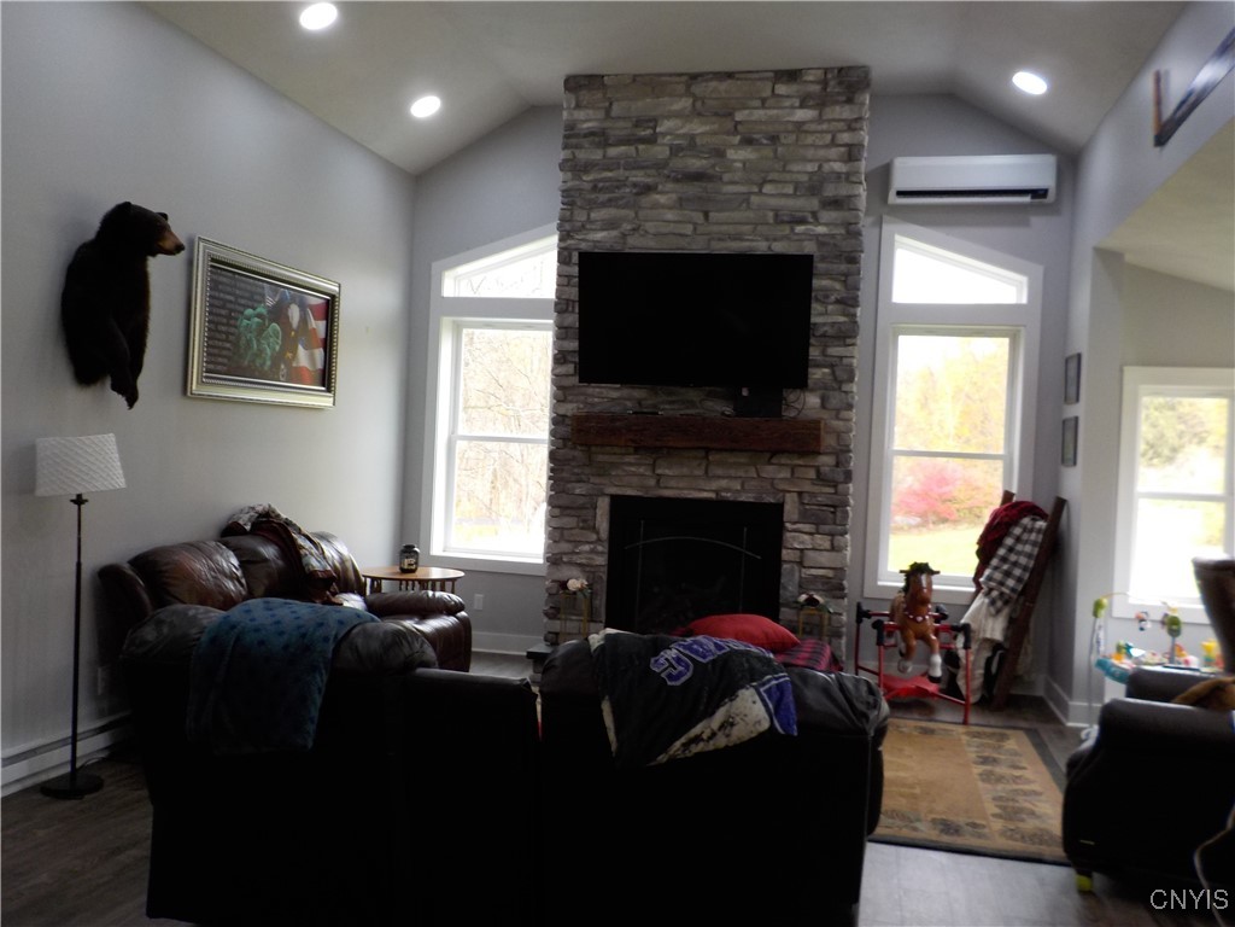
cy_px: 464
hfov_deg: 60.0
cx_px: 618
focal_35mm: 30
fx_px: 1070
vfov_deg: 46.8
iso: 125
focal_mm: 4.1
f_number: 3.3
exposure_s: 1/40
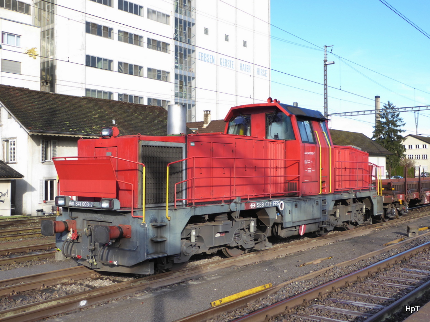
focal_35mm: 42
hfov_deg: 44.8
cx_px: 215
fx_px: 522
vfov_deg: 34.3
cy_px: 161
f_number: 3.8
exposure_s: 1/200
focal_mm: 7.2
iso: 125
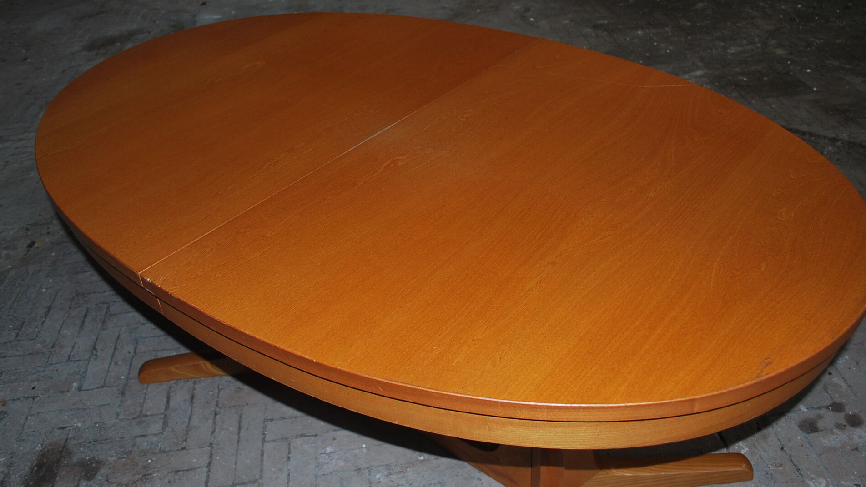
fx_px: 735
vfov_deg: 36.7
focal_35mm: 32
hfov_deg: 61.0
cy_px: 227
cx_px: 427
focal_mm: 20
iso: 200
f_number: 3.8
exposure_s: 1/60
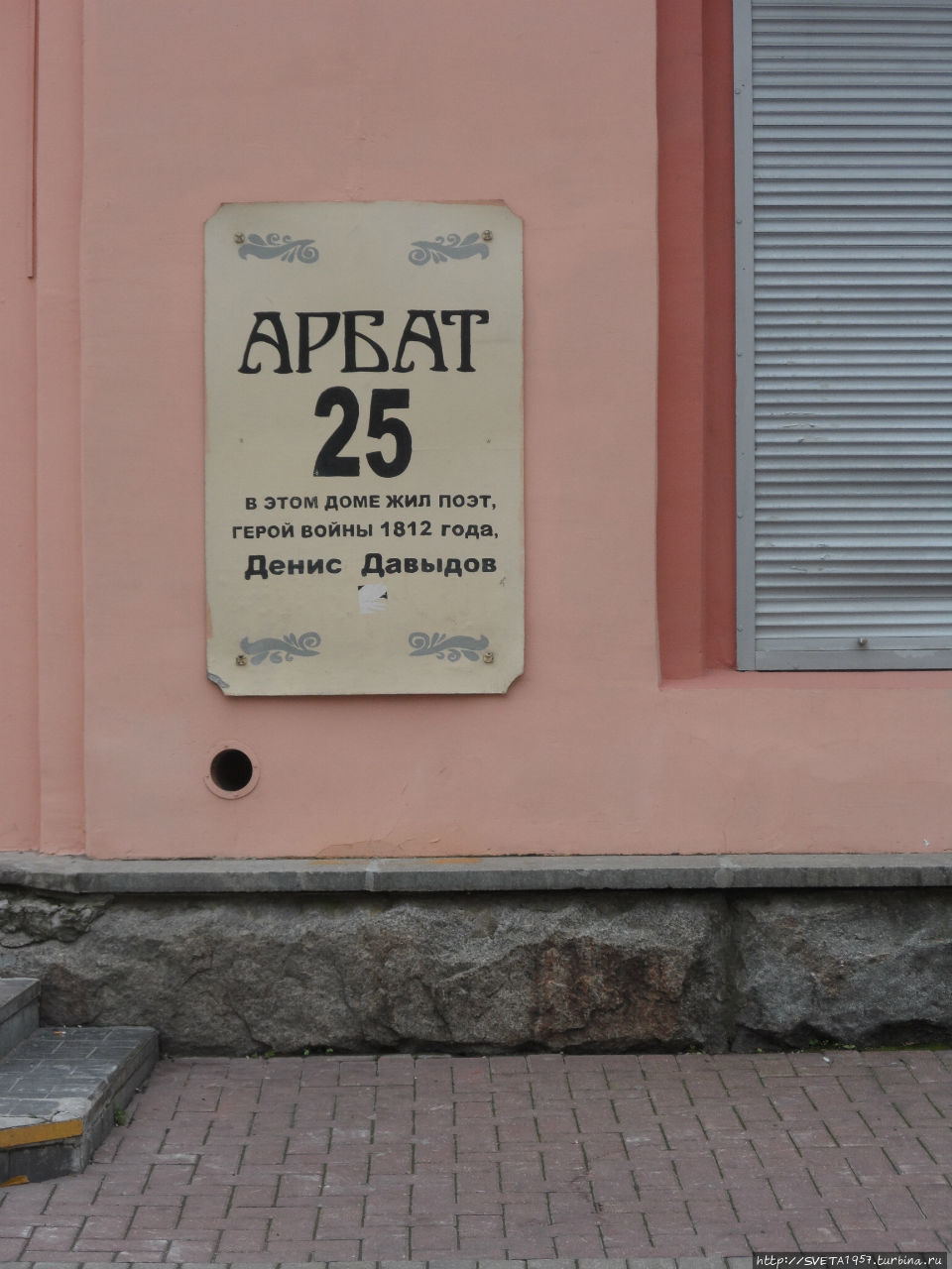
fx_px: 3190
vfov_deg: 22.5
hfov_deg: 17.0
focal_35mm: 87
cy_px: 634
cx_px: 476
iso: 80
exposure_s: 1/60
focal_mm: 15.9
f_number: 5
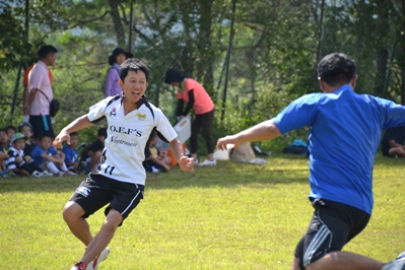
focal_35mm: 300
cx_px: 202
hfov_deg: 6.9
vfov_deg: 4.6
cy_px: 135
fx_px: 3375
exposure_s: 1/500
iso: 400
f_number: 5.6
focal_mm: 200
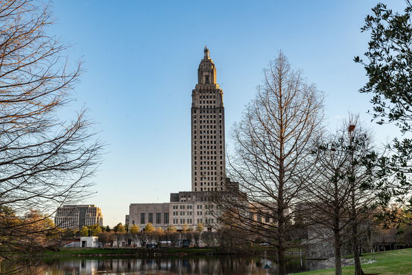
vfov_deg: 26.5
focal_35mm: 51
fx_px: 584
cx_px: 206
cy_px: 138
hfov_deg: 38.9
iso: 100
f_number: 10
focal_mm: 51
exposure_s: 1/40
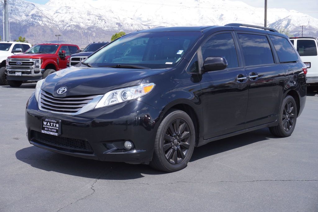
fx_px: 411
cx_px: 159
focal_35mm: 46
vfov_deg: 29.0
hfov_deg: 42.3
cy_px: 106
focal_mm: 31
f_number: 9
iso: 100
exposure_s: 1/200
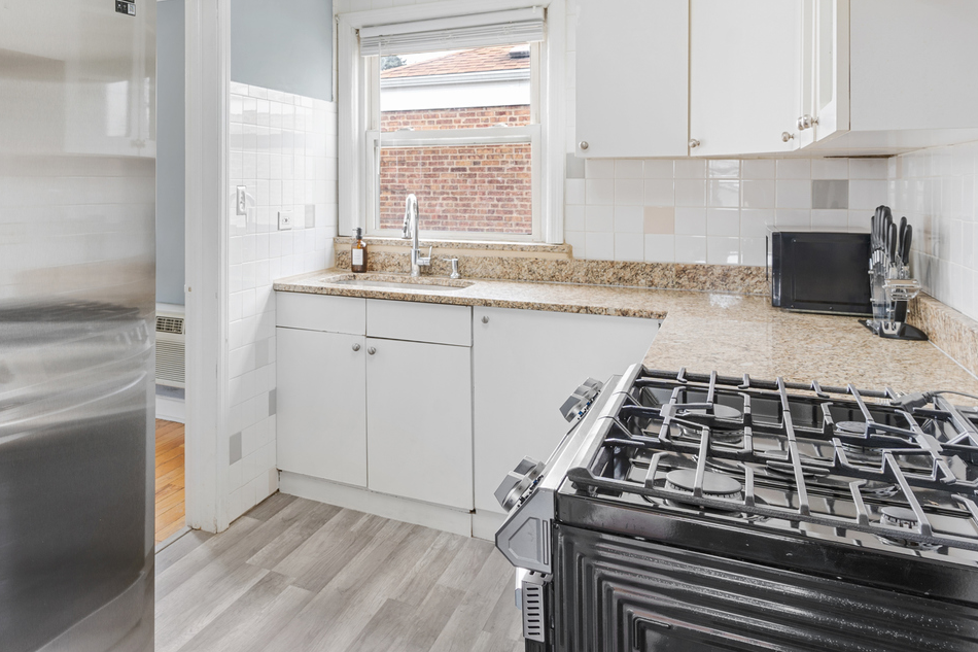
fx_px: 788
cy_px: 163
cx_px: 244
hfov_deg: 60.2
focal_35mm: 29
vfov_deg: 43.5
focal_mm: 17
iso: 125
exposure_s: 1/1.67
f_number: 8
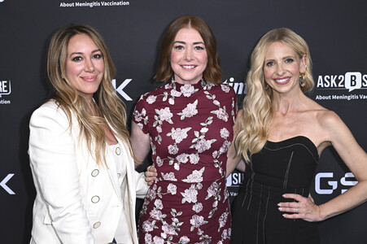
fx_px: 489
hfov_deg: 41.1
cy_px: 122
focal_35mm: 48
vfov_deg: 28.0
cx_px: 184
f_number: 6.3
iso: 2000
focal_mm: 48
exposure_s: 1/200
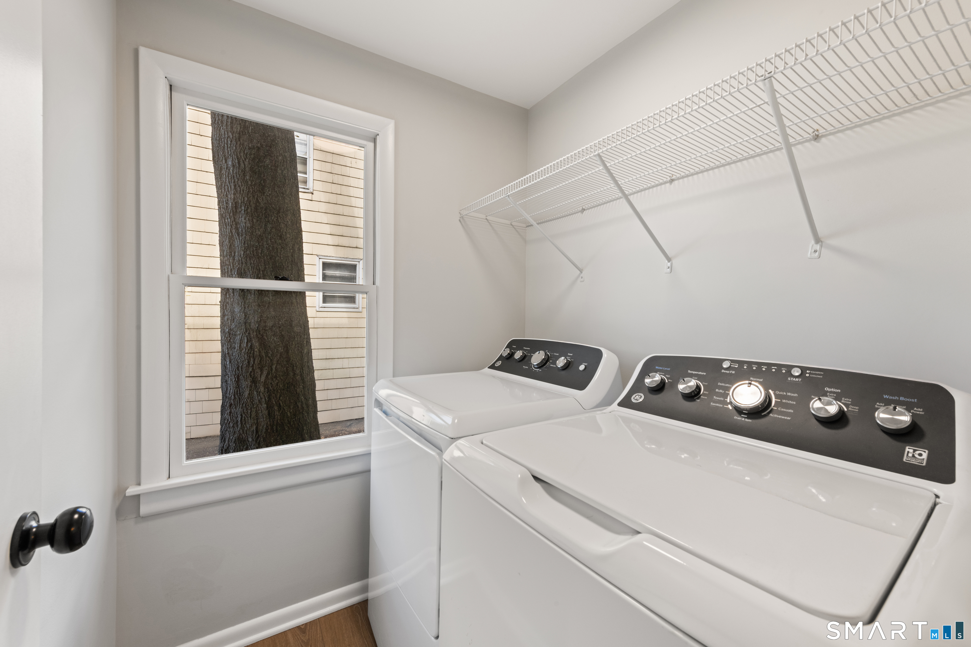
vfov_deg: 81.2
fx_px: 378
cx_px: 486
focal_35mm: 14
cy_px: 324
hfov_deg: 104.3
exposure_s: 1/4
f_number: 14
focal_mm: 14
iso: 250
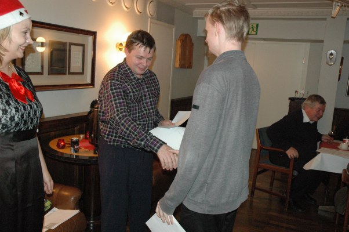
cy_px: 116
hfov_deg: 53.2
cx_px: 174
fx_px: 349
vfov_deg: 36.8
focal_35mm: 36
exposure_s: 1/60
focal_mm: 24
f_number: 5
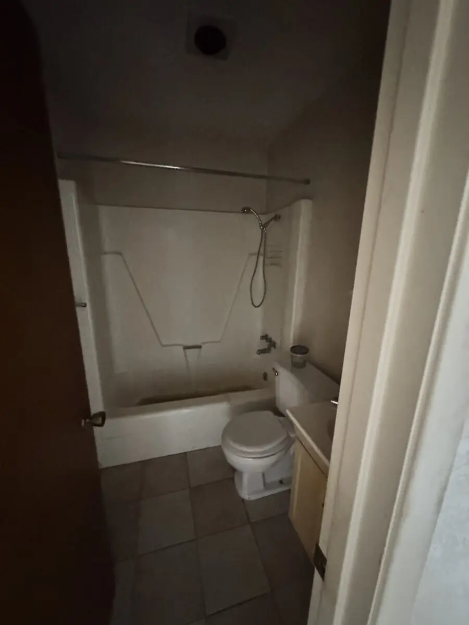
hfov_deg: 85.7
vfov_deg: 102.1
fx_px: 253
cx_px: 234
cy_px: 312
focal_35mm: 14
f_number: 2.2
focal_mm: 2.22
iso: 2500
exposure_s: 1/30
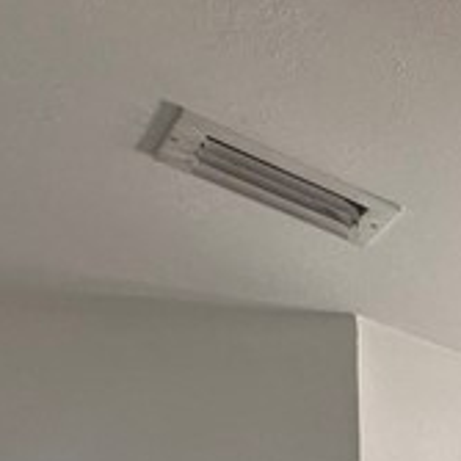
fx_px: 1145
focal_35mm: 76
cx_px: 1099
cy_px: 963
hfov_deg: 14.7
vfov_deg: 16.4
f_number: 2.2
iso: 64
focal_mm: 2.22
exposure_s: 1/120
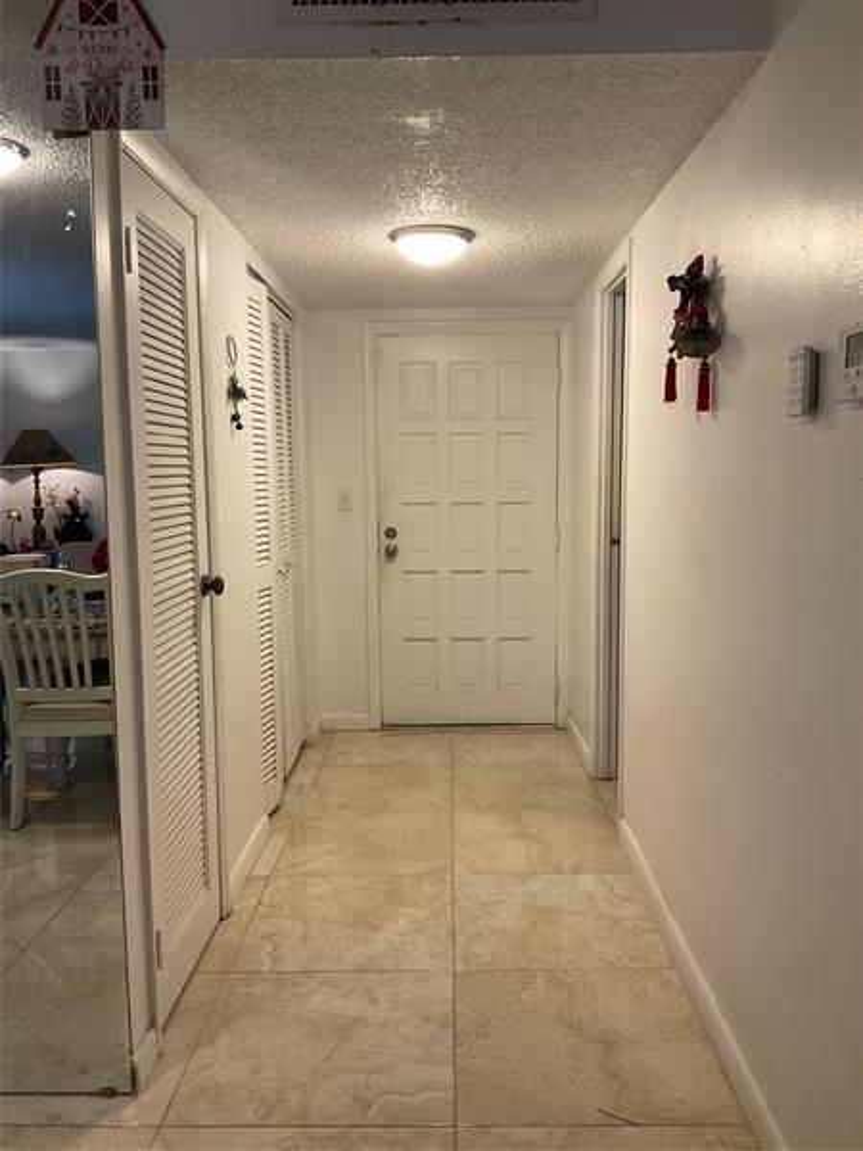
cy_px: 576
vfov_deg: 61.7
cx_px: 432
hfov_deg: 48.2
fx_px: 964
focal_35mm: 29
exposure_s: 1/60
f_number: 1.8
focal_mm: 3
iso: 80
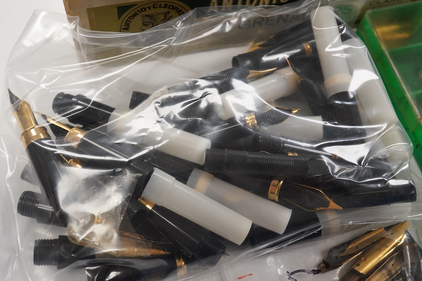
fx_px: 527
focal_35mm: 45
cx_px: 211
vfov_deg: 29.9
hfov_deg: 43.6
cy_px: 140
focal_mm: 30
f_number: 11
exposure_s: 1/160
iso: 2500
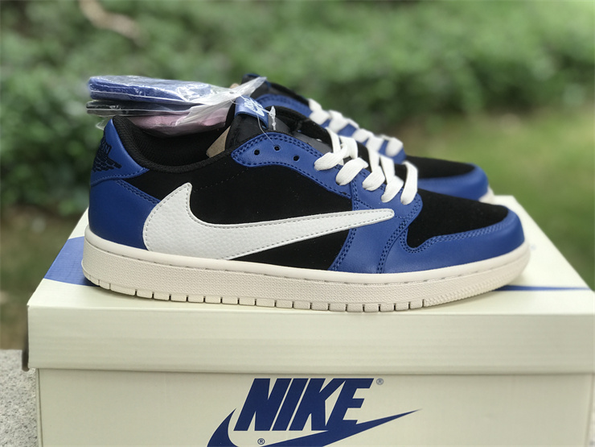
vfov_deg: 25.7
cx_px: 298
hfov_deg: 33.8
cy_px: 224
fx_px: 980
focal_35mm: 57
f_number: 2.8
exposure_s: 1/100
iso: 32
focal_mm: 6.6
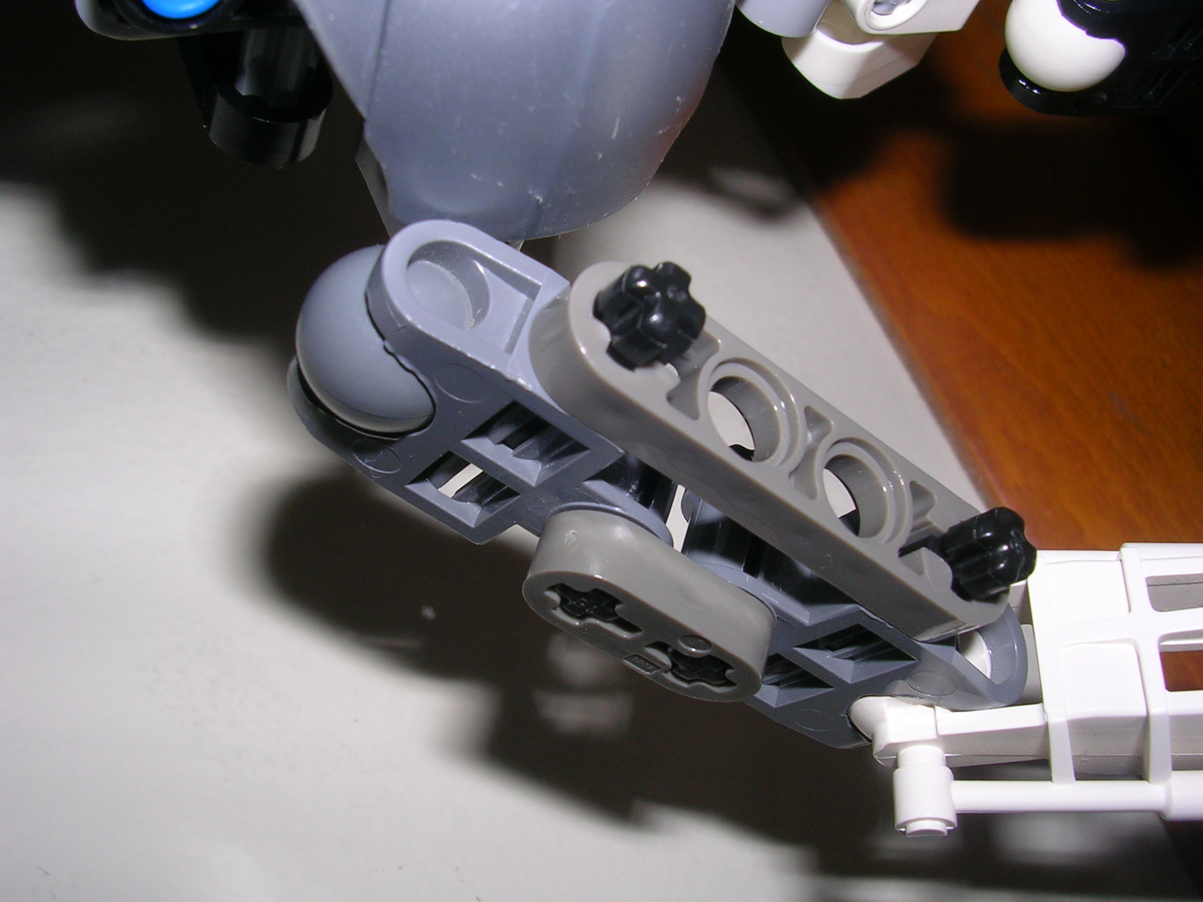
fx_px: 1321
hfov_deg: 49.0
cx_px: 602
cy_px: 451
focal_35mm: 38
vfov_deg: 37.7
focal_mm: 5.8
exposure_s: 1/60.1
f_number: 5.6
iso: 50
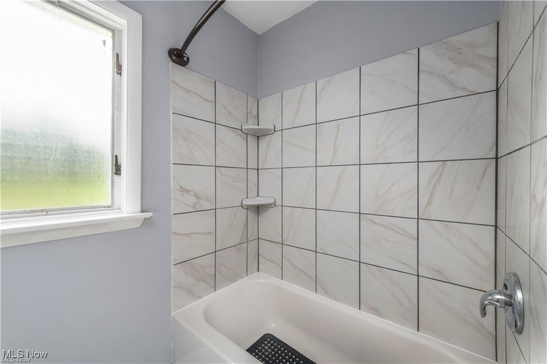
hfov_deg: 104.3
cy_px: 182
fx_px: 213
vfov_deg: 81.1
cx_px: 274
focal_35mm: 14
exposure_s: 1/60
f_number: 7.1
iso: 320
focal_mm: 14
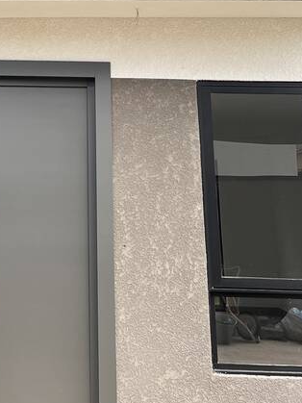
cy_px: -63
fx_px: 780
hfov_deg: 21.4
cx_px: 21
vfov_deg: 26.2
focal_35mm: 67
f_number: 1.5
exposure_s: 1/313
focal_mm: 5.7
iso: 50
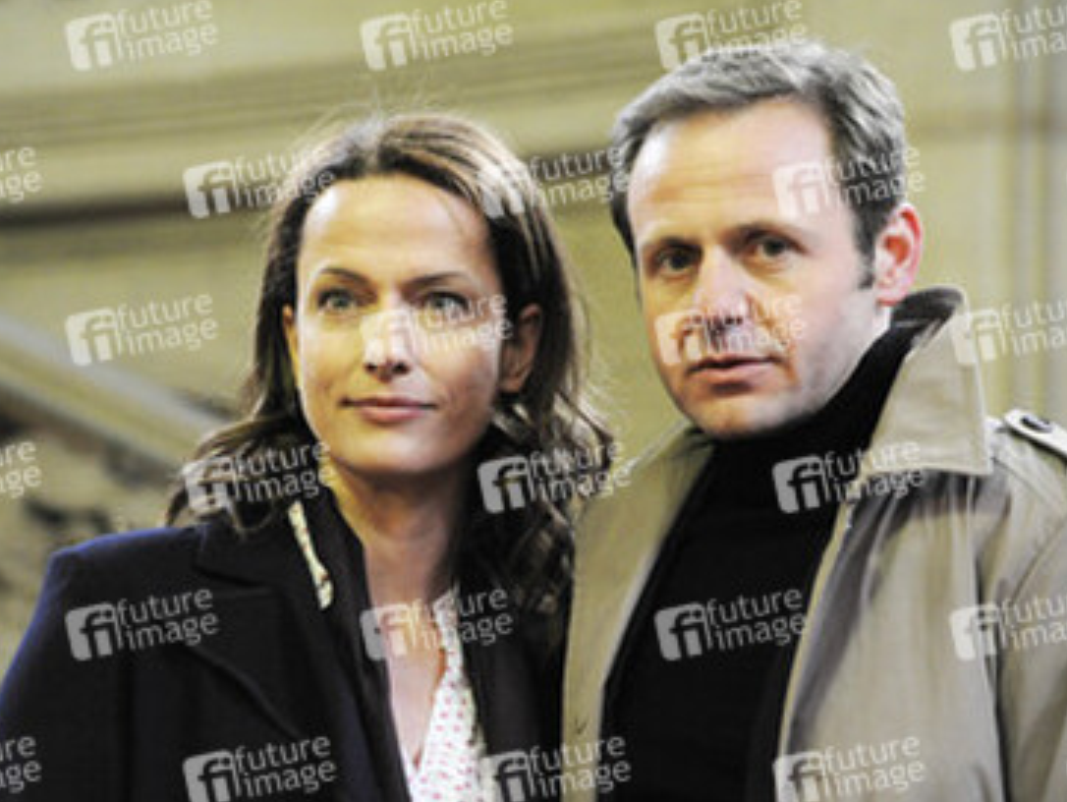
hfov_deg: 13.5
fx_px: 4503
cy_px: 404
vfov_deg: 10.2
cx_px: 476
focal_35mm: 146
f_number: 5.6
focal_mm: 122
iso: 6400
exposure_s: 1/125
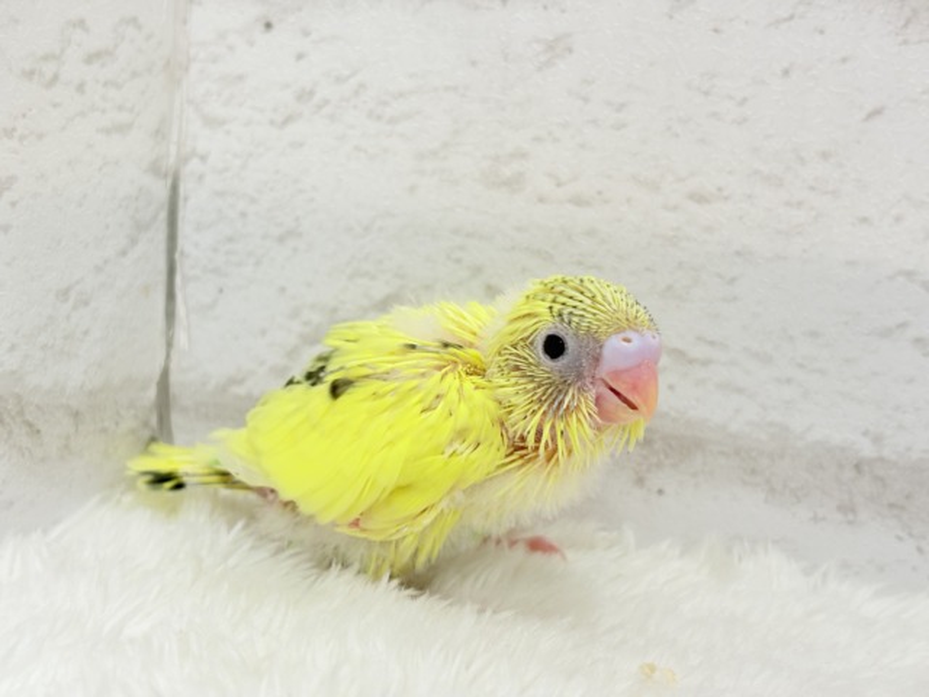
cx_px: 464
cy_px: 348
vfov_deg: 28.0
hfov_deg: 36.8
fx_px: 1396
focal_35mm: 52
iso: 64
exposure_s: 1/100
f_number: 1.6
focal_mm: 5.96
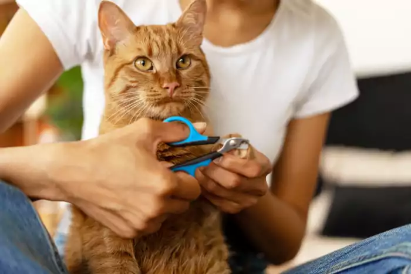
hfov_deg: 39.6
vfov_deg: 27.0
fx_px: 571
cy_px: 137
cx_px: 206
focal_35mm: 50
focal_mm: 50
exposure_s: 1/800
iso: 320
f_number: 1.8
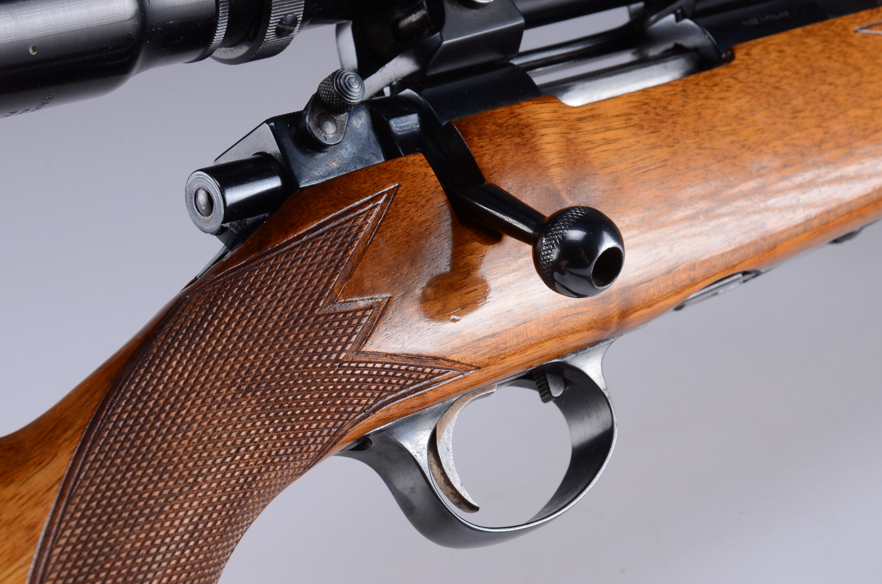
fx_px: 3117
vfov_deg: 10.7
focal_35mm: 128
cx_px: 441
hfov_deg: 16.1
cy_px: 292
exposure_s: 1/100
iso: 160
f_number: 14
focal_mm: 85
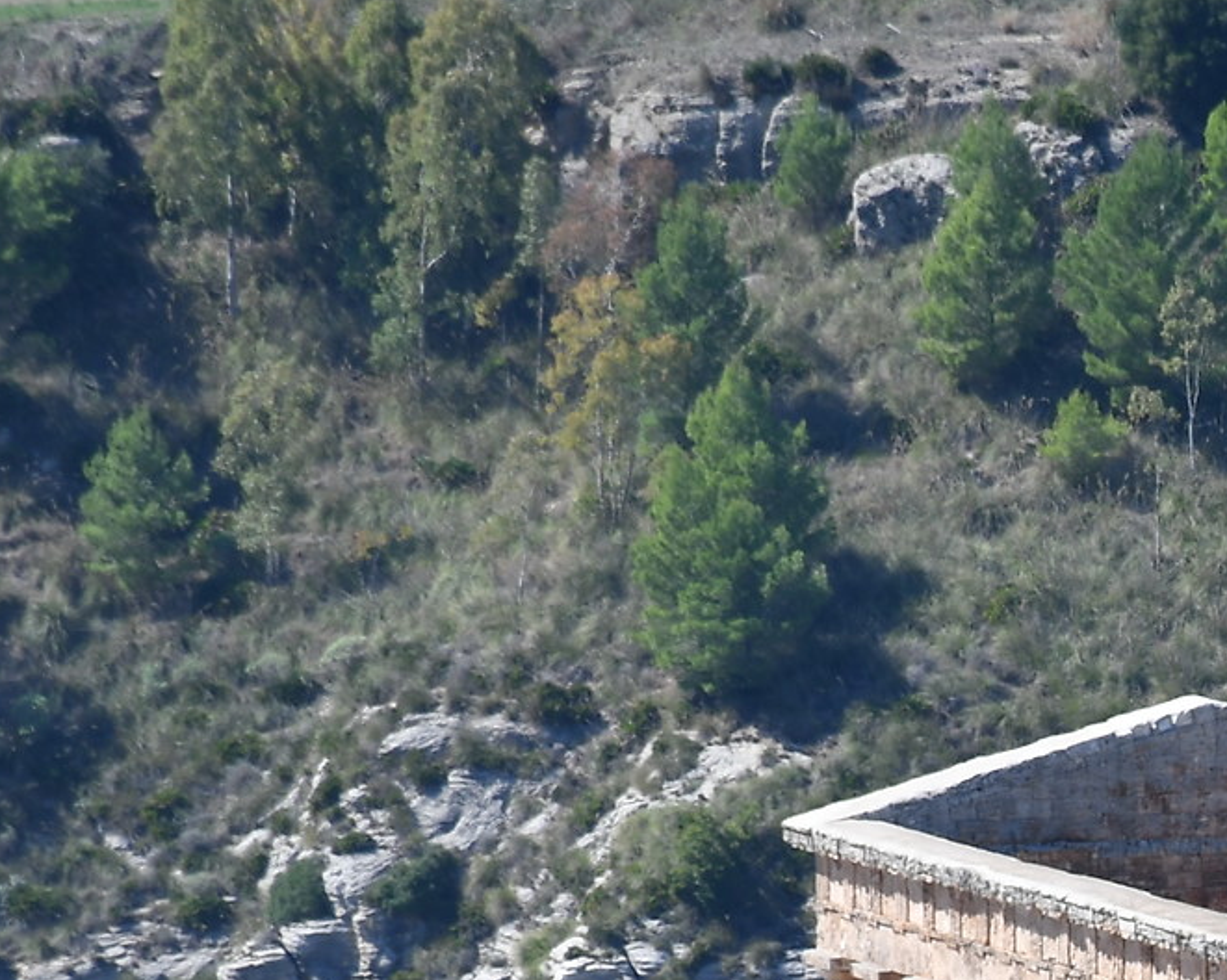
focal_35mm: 716
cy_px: 1169
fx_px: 25986
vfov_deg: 2.2
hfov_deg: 2.7
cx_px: 1702
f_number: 7.1
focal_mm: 140
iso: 100
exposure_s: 1/250
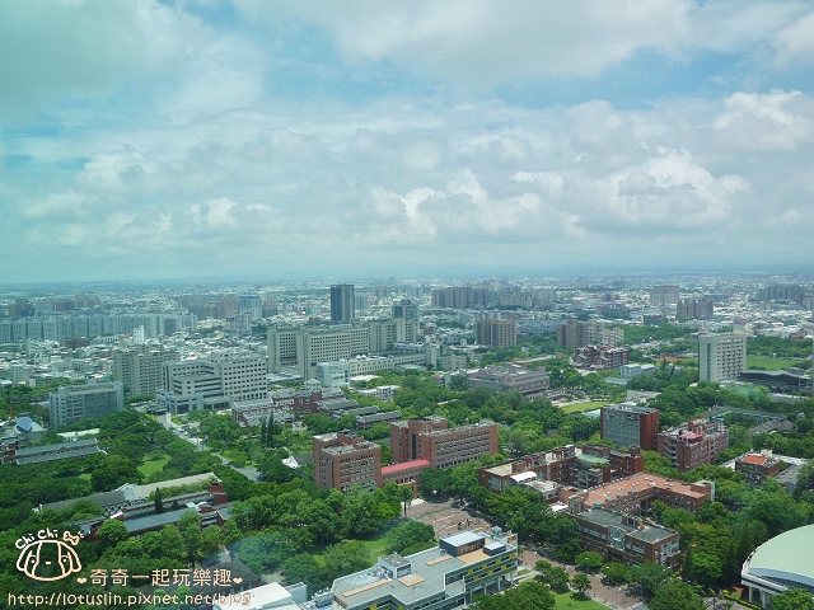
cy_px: 305
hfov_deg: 63.4
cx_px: 407
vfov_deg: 49.7
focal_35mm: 28
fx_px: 658
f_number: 5.6
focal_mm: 14
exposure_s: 1/640
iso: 100
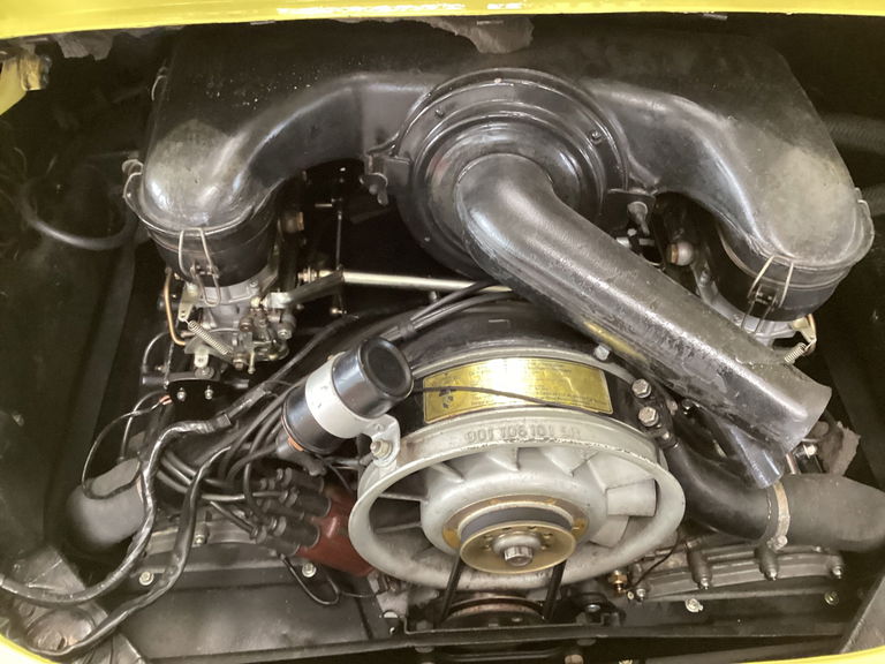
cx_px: 442
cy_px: 332
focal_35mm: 31
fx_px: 793
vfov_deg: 45.4
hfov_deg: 58.4
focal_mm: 3.3
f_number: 2.4
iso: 500
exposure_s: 1/30
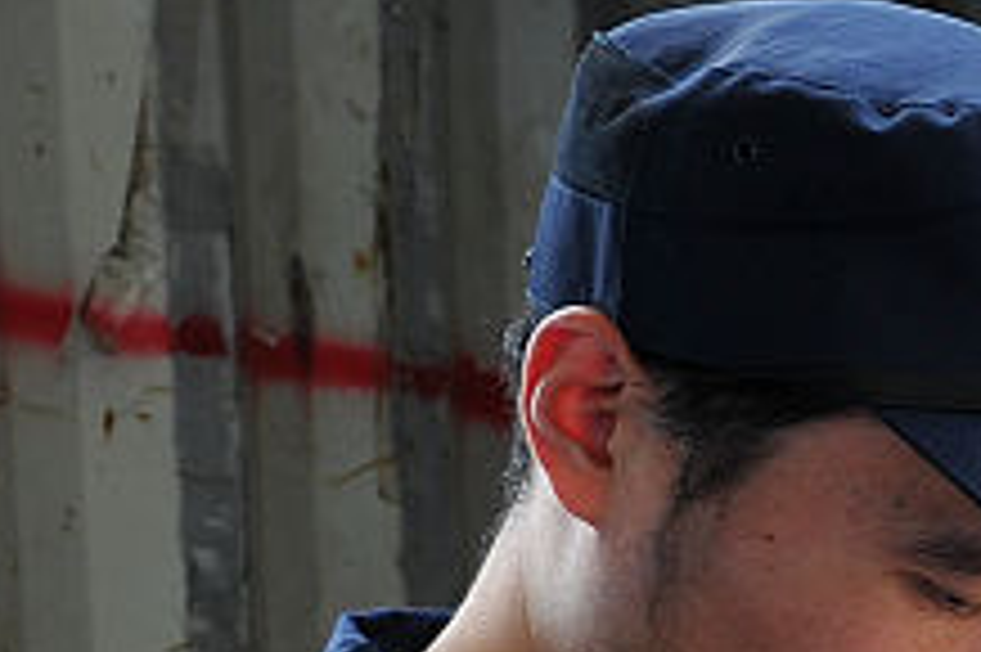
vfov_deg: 9.3
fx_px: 3594
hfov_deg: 12.8
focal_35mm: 132
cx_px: 2178
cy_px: 1538
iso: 320
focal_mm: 24
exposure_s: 1/80
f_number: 6.3
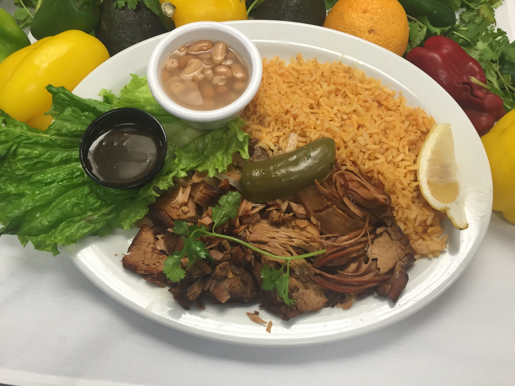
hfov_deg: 61.7
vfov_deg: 48.2
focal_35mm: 29
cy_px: 193
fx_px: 431
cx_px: 258
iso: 40
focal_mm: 4.15
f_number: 2.2
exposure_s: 1/30
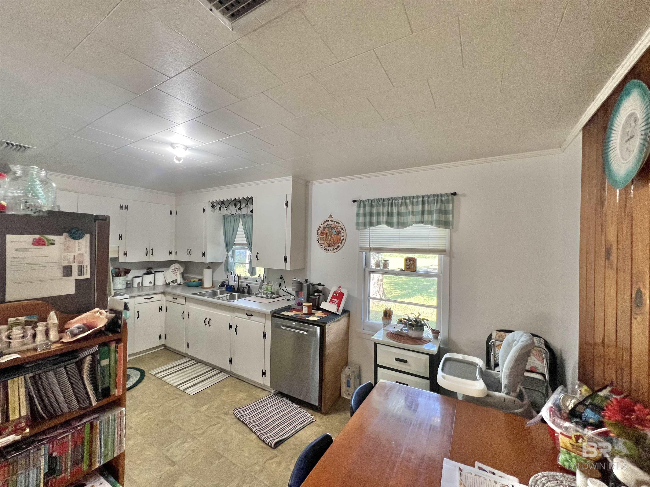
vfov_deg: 89.9
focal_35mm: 13
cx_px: 325
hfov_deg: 106.2
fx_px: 244
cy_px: 244
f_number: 1.8
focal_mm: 1.57
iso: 200
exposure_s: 1/120
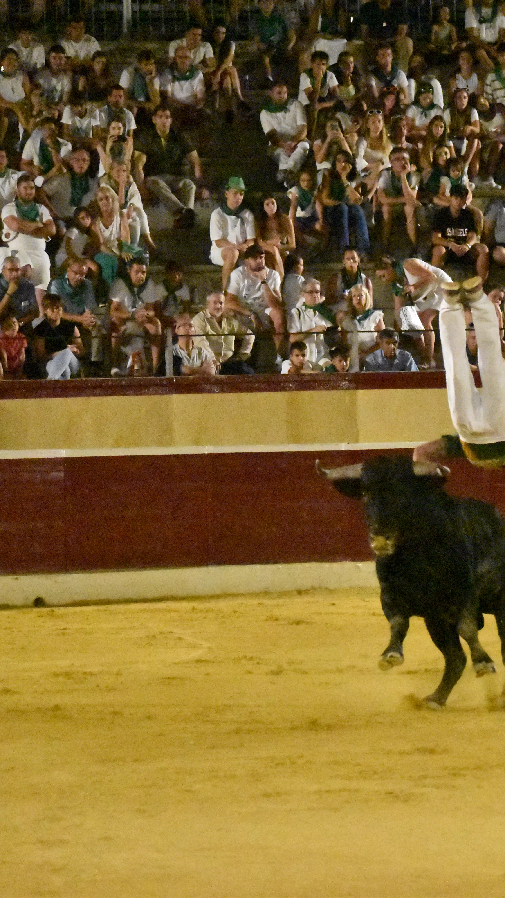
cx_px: 502
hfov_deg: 6.0
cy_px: 448
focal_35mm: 201
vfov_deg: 10.7
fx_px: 4780
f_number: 5
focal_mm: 85
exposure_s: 1/400
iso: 25600
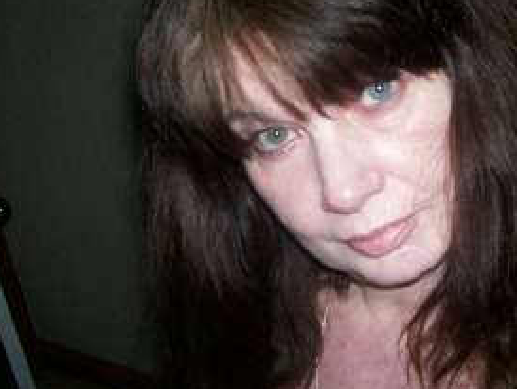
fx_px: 837
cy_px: 217
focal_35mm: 56
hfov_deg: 34.2
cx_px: 311
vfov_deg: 26.1
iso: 140
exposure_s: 1/112
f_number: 2.7
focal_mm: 5.6
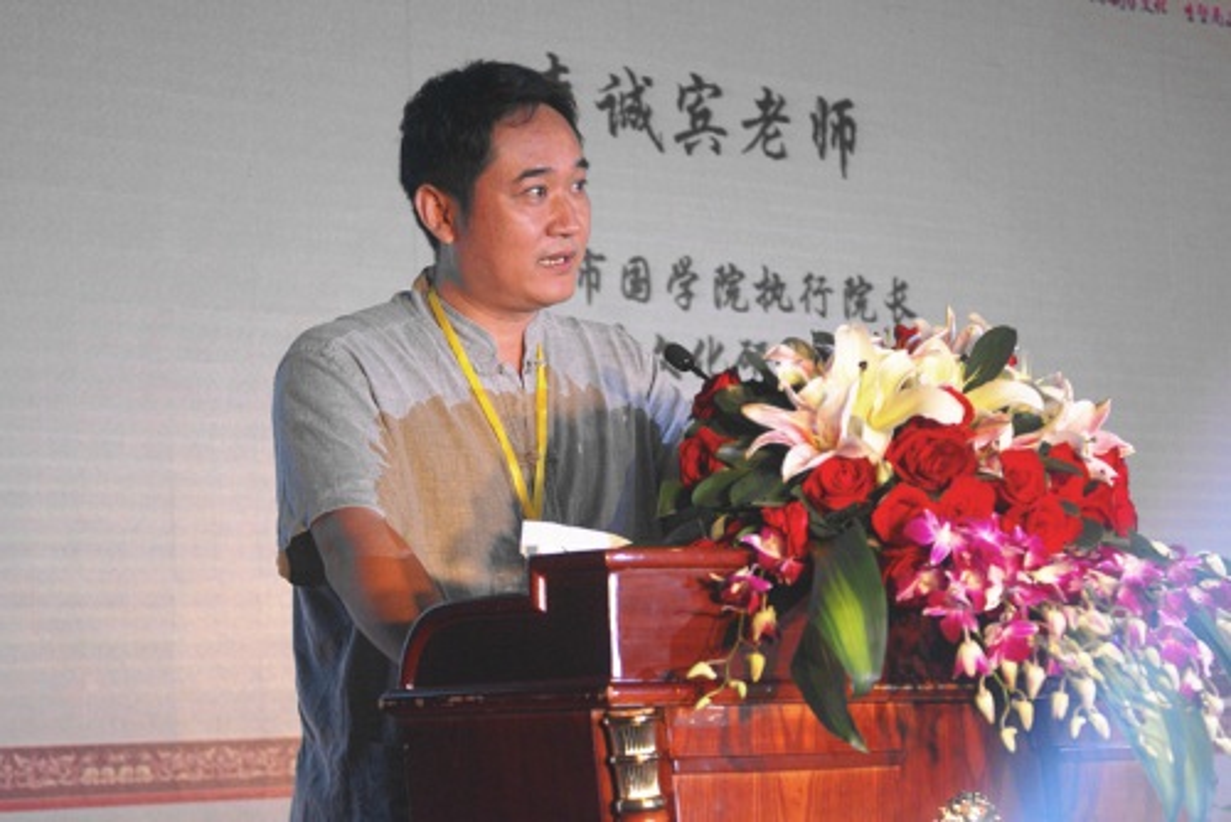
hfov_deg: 19.4
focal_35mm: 105
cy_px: 411
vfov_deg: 13.1
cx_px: 616
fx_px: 3592
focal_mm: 70
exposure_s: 1/60
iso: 400
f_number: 5.6
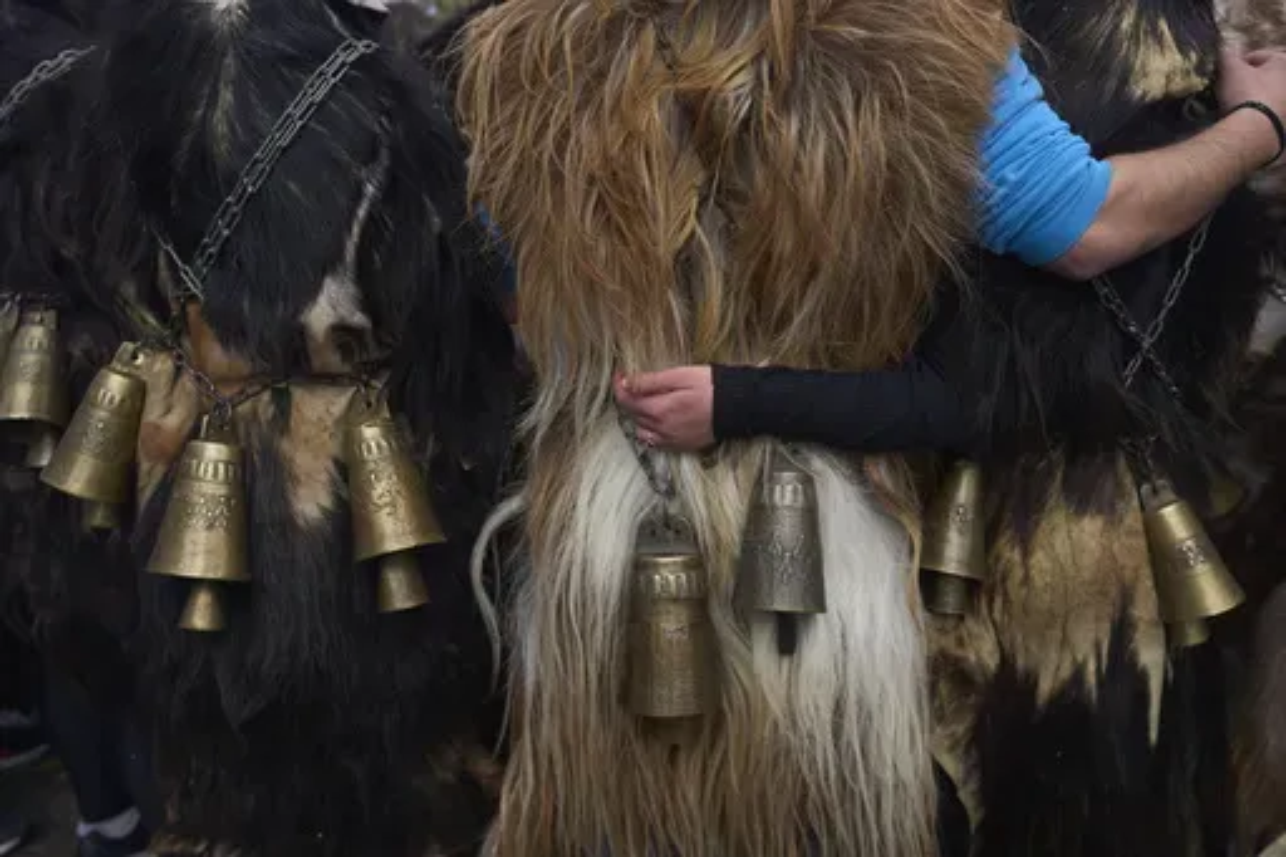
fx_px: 1250
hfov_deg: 54.4
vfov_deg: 37.8
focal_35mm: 35
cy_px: 428
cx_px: 643
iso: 50
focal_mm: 35
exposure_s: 1/800
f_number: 2.8
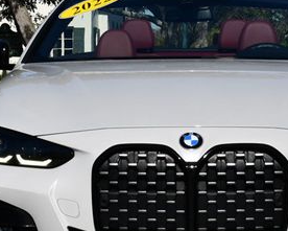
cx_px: 193
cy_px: 129
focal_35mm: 157
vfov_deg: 9.8
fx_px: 1339
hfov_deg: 12.3
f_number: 10
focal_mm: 36
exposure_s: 1/400
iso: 100
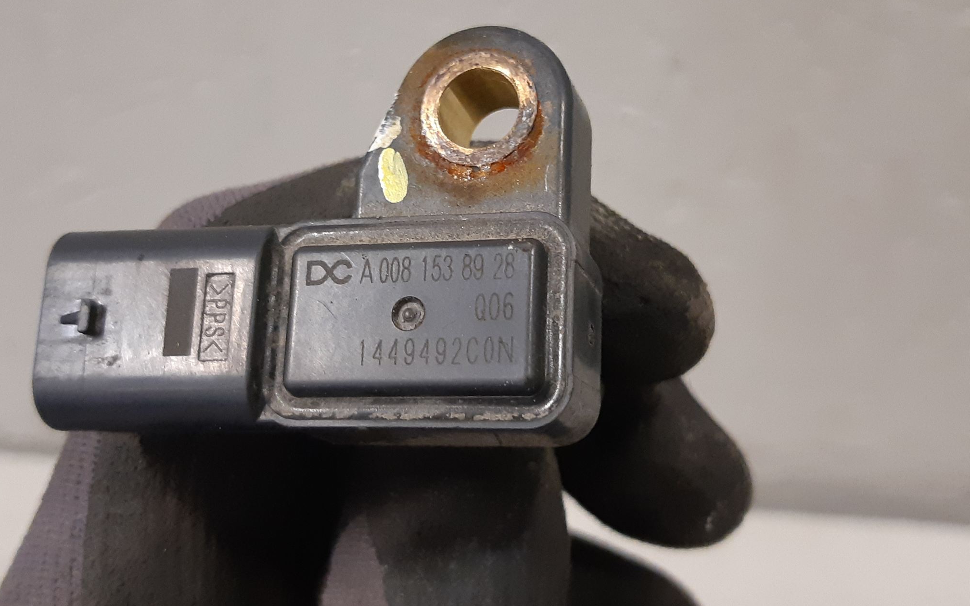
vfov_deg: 44.4
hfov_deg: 66.5
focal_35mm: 28
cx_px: 480
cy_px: 249
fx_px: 740
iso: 250
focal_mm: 3.93
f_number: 1.7
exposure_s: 1/50
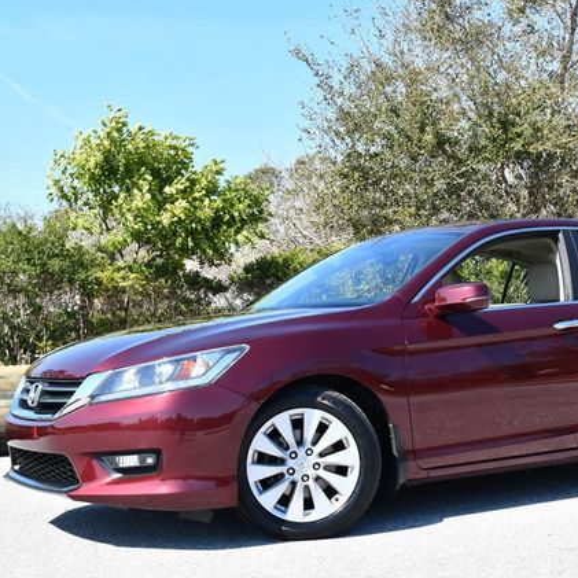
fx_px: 1171
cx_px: 416
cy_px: 290
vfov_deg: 27.7
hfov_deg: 27.4
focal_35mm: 62
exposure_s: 1/250
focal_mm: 24
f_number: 8
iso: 200
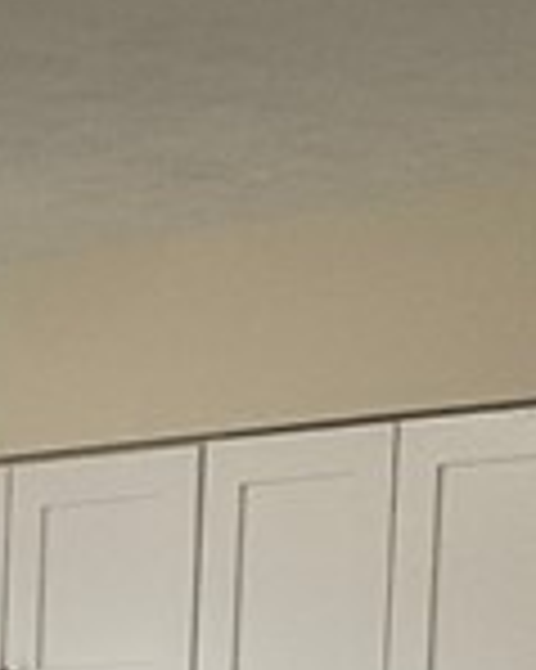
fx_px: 3871
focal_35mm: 195
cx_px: -928
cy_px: 1196
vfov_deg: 9.4
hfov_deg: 7.2
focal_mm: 3
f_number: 1.8
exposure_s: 1/120
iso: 64
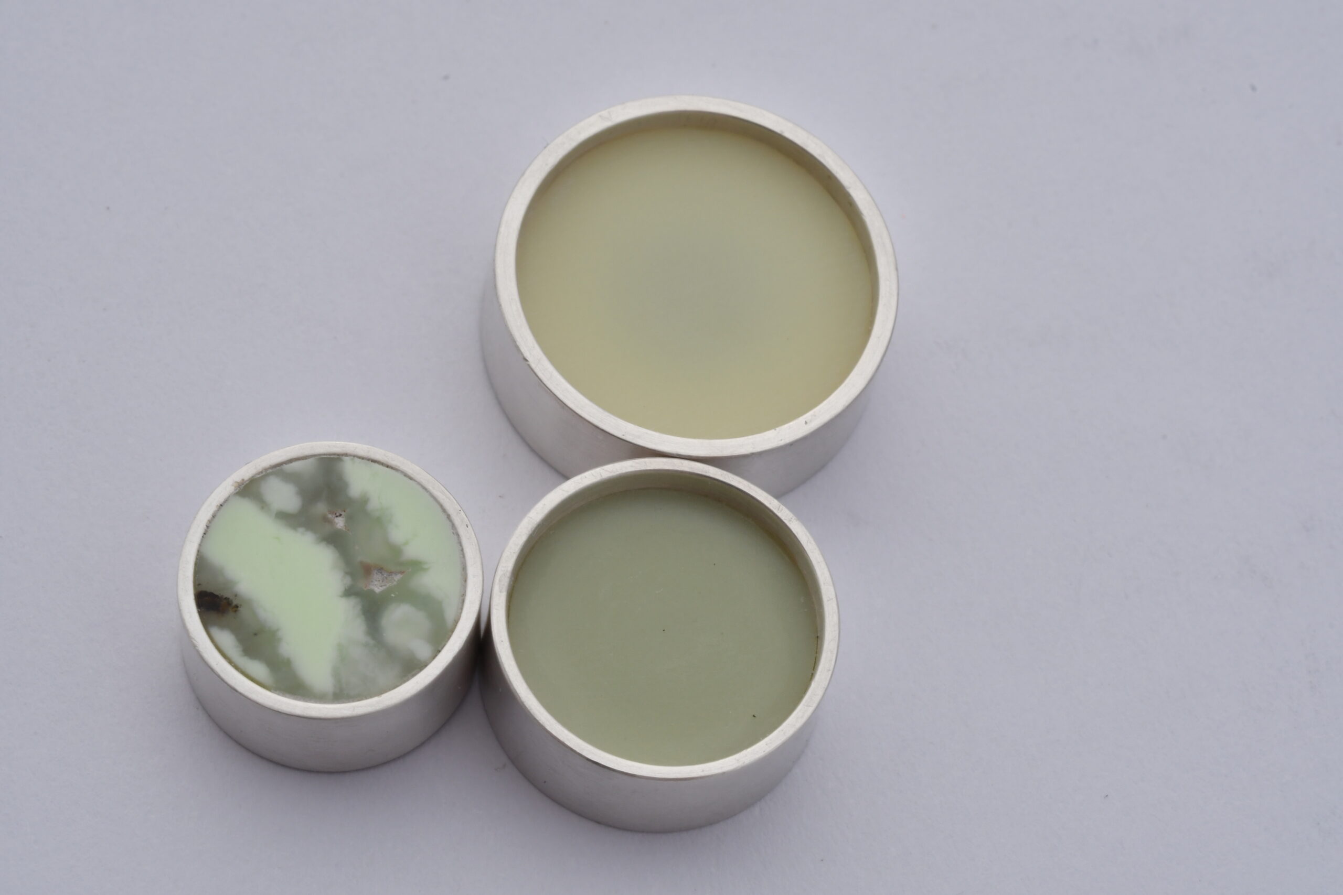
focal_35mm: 90
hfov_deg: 22.6
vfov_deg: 15.2
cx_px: 672
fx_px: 3357
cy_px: 448
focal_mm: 60
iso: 400
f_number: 32
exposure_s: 1/160
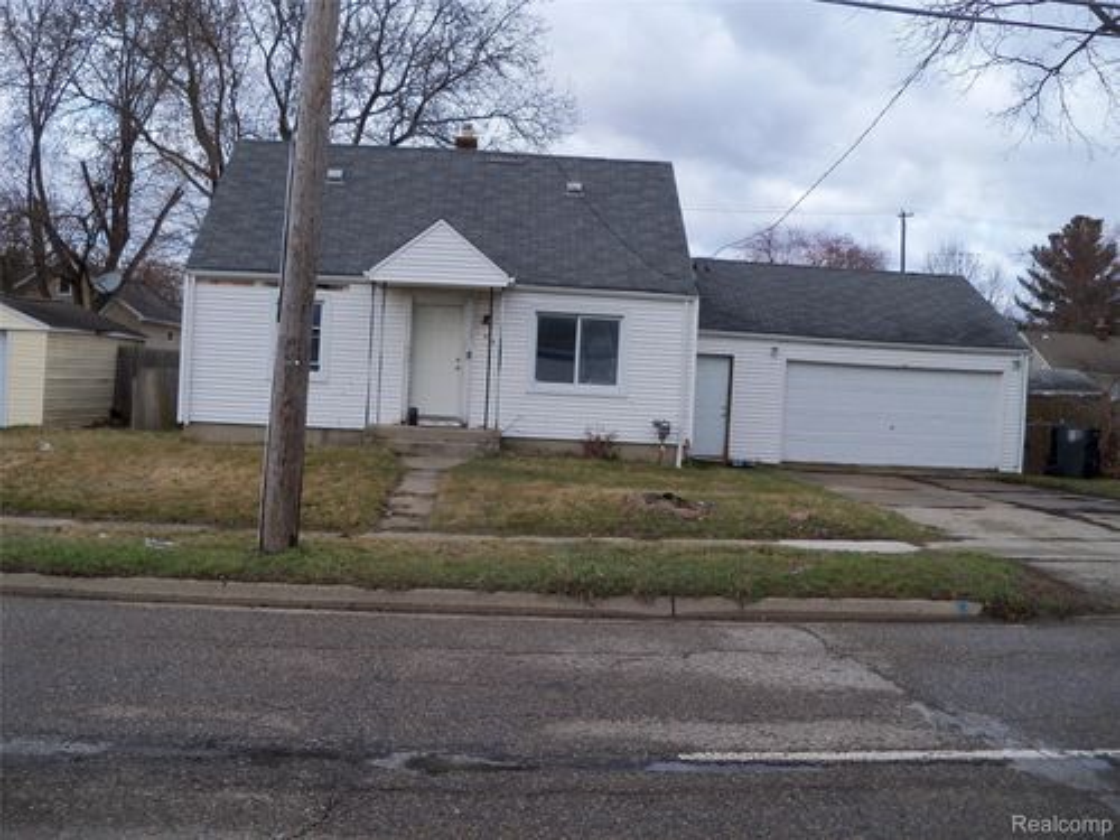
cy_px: 420
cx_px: 560
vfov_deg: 40.7
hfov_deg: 52.6
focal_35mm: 35
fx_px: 1132
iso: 80
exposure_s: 1/320
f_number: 3.5
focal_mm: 6.2
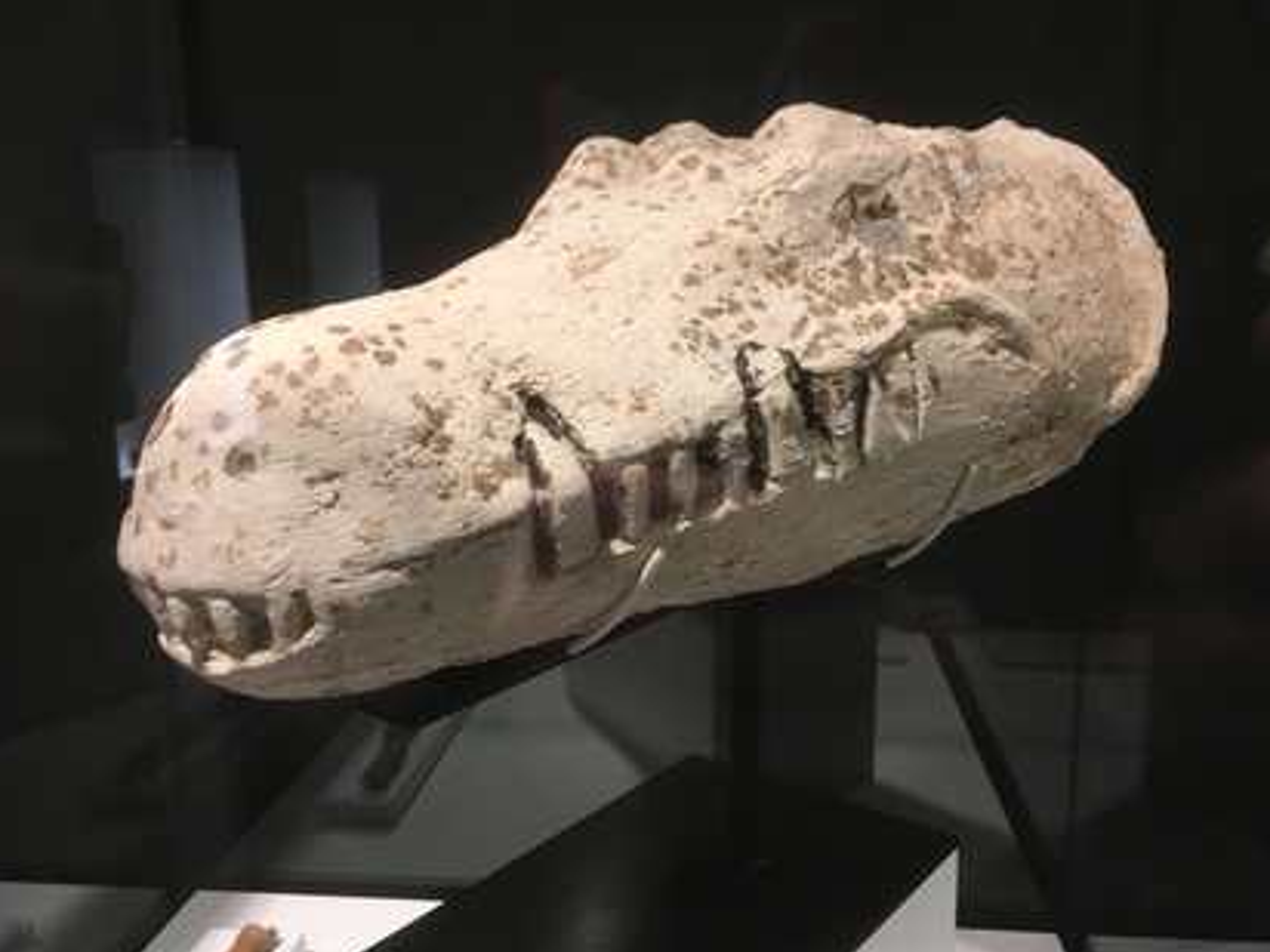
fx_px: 1137
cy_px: 481
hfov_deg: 58.3
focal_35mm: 31
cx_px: 647
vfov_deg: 45.4
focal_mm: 4.15
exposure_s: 1/33
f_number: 2.2
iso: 100
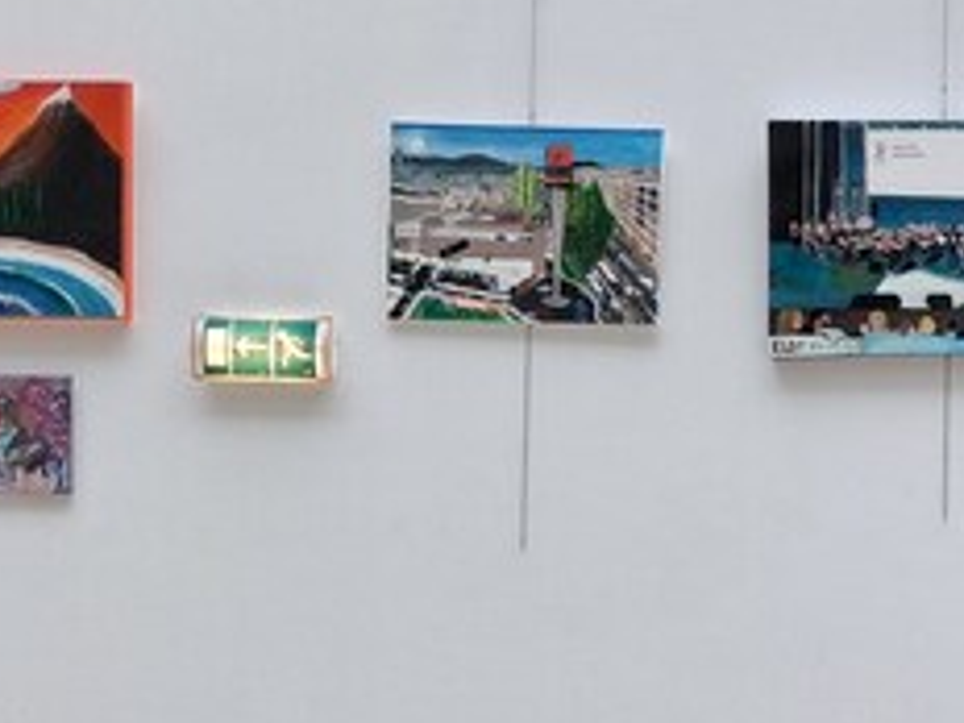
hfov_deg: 17.9
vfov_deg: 15.7
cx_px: 1596
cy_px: 648
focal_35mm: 93
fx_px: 2590
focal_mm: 4
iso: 125
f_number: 1.8
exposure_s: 1/120
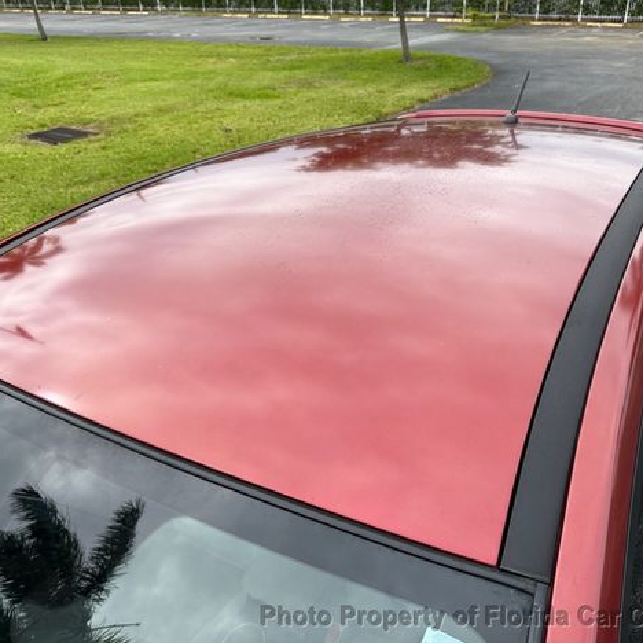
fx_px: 609
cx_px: 356
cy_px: 316
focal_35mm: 29
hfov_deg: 55.5
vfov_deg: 55.6
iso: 80
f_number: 1.78
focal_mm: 6.76
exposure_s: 1/1585
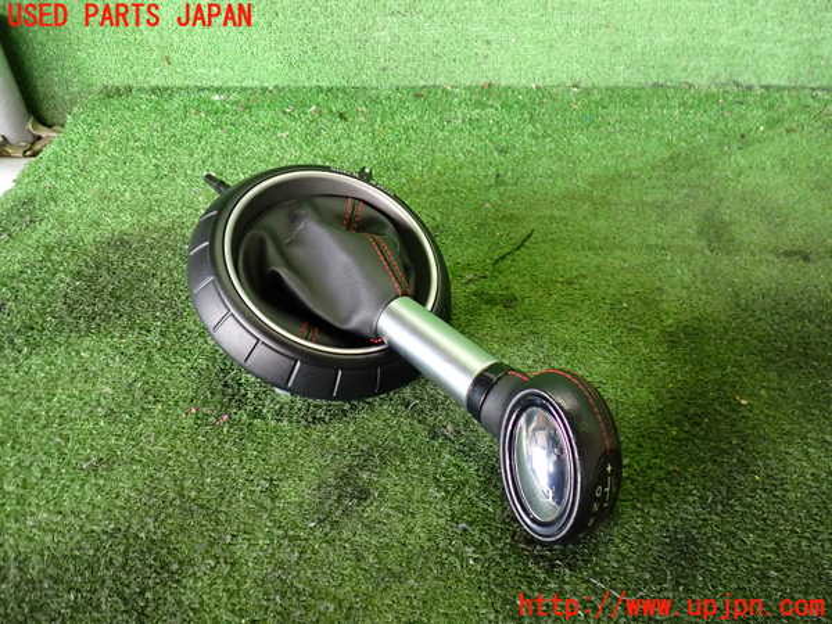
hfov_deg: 60.0
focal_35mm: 30
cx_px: 416
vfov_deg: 46.8
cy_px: 312
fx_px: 721
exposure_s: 1/60
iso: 640
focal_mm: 5.4
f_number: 2.3
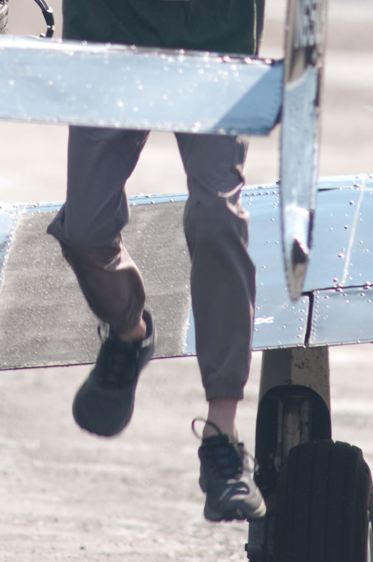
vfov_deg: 1.7
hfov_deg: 1.1
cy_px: -41
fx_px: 19127
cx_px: 103
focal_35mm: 1227
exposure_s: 1/250
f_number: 5
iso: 100
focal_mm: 300
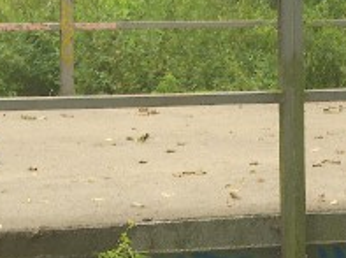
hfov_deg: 11.7
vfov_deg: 8.7
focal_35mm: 169
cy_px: 231
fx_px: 1686
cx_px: 291
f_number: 3.6
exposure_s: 1/60
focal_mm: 11.8
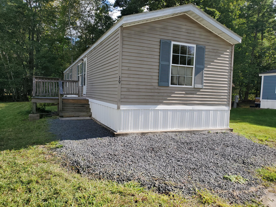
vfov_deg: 53.1
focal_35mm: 26
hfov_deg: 67.3
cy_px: 104
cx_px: 138
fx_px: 207
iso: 50
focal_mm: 4.3
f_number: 2.4
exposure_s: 1/777
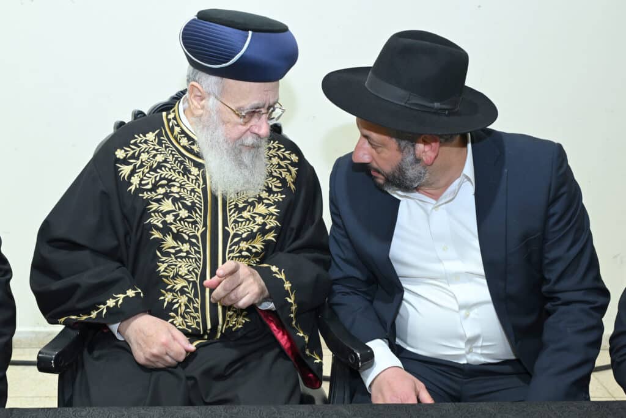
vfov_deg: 36.0
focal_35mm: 37
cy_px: 209
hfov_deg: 51.9
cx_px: 313
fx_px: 644
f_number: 5.6
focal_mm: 37
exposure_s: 1/125
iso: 1250
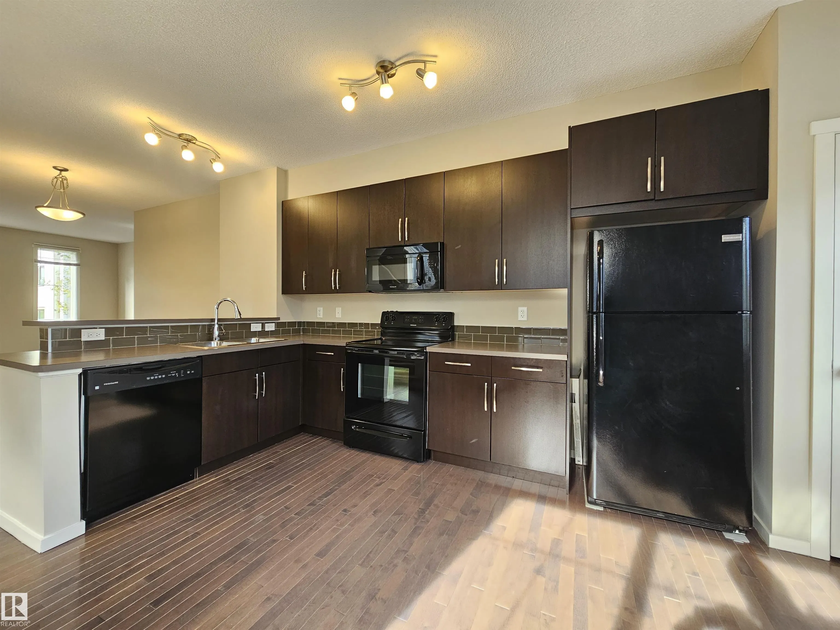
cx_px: 420
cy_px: 315
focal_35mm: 13
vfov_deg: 89.9
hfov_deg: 106.2
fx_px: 315
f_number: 2.2
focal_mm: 2.2
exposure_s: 1/60
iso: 125
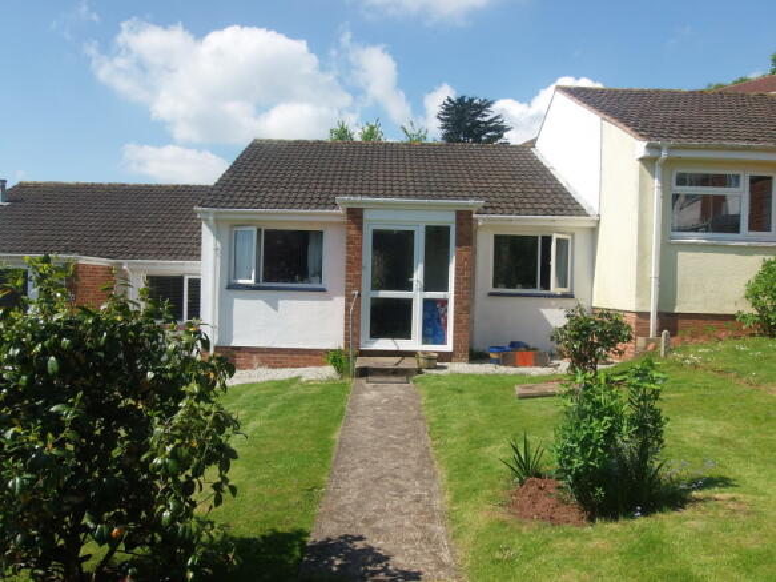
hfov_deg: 67.3
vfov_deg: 53.0
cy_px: 291
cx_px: 388
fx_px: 583
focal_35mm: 26
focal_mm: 4.66
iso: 100
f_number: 7.5
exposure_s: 1/250
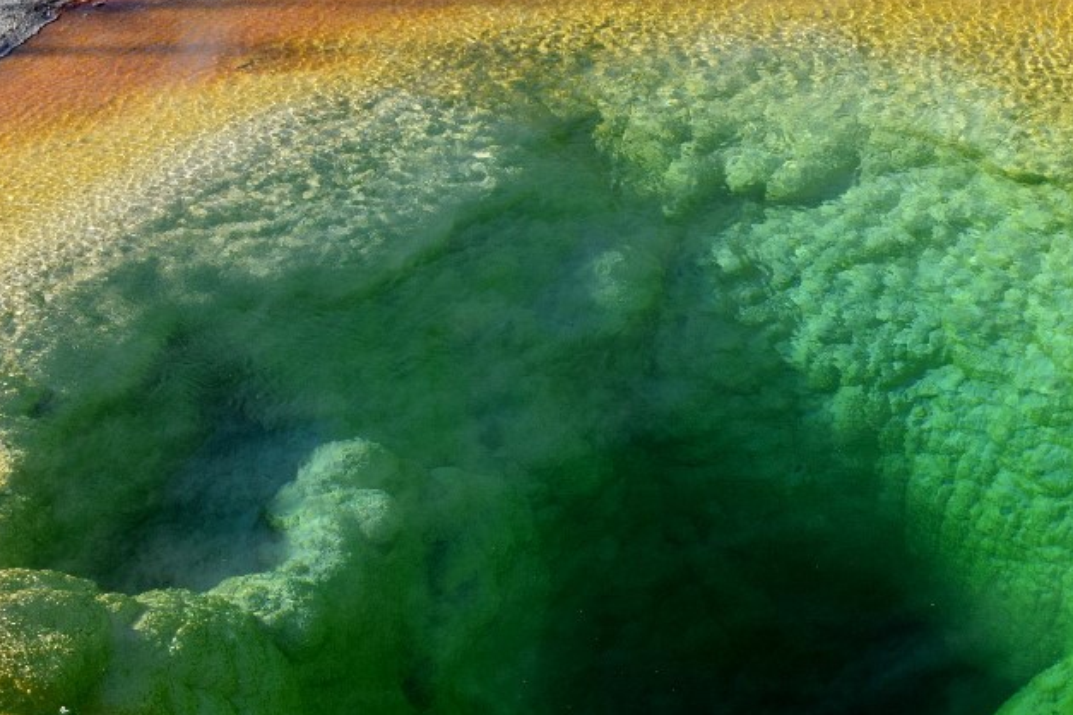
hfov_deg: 33.1
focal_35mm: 60
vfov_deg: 22.2
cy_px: 616
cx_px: 714
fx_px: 1788
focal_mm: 22
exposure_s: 1/400
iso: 400
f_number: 10
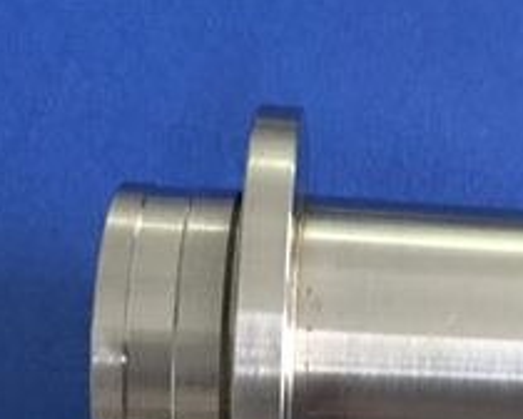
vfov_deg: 18.5
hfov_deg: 22.0
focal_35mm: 81
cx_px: 613
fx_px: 1254
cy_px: 414
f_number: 2.2
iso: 160
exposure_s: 1/8
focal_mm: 4.15
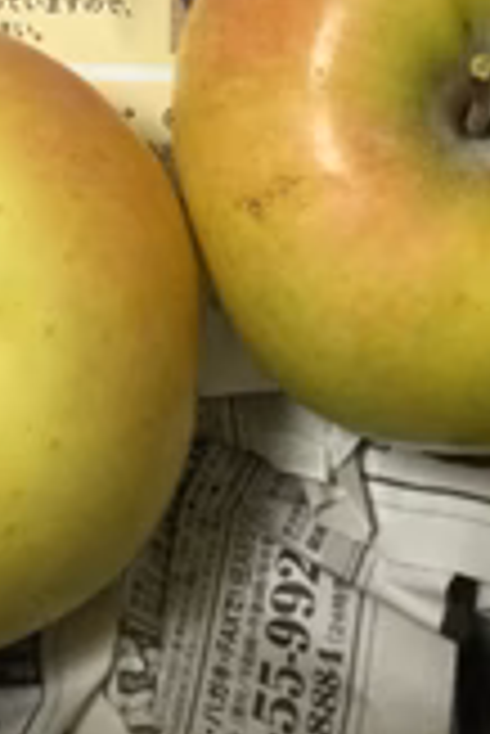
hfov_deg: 17.3
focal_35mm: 79
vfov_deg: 23.6
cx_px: 162
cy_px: -126
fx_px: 1609
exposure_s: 1/30
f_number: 2.4
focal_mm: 3.3
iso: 80
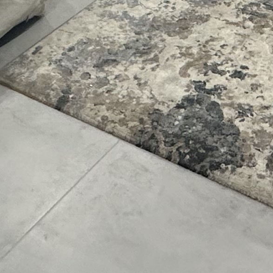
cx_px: 164
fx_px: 758
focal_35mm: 85
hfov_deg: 20.4
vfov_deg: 17.7
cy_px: -164
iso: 200
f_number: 2.2
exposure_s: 1/50
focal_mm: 2.22
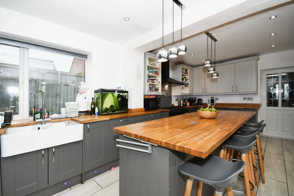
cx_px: 147
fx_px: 123
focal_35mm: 15
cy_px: 98
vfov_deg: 77.3
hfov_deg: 100.4
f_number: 8
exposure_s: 1/60
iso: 400
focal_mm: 10
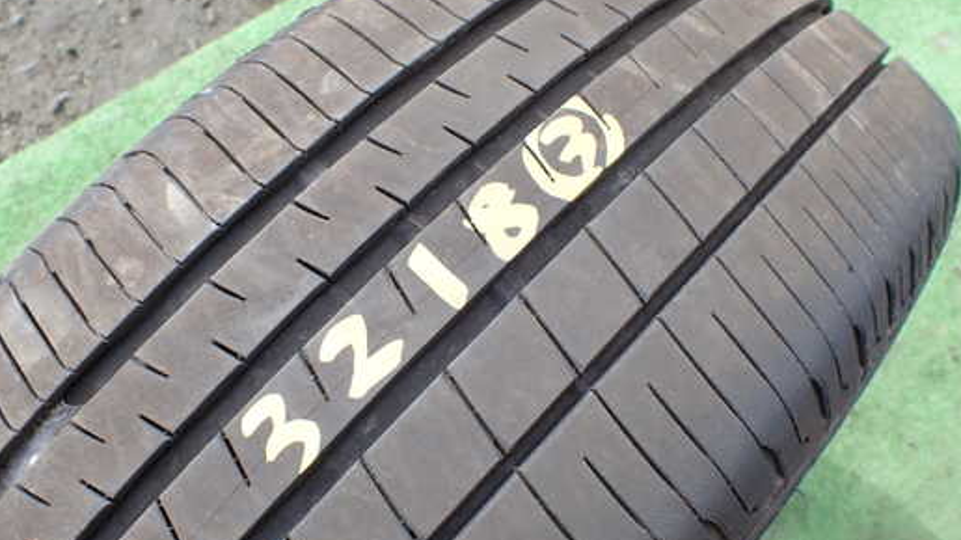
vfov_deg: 31.2
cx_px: 434
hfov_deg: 52.7
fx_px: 968
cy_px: 287
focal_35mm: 38
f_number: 3.2
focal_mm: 5.4
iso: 100
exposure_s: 1/200
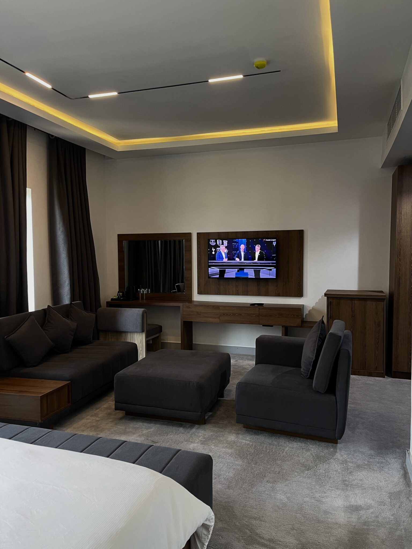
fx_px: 413
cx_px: 206
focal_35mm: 26
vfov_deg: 67.3
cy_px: 274
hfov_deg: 53.1
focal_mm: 5.1
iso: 160
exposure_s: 1/50
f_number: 1.6
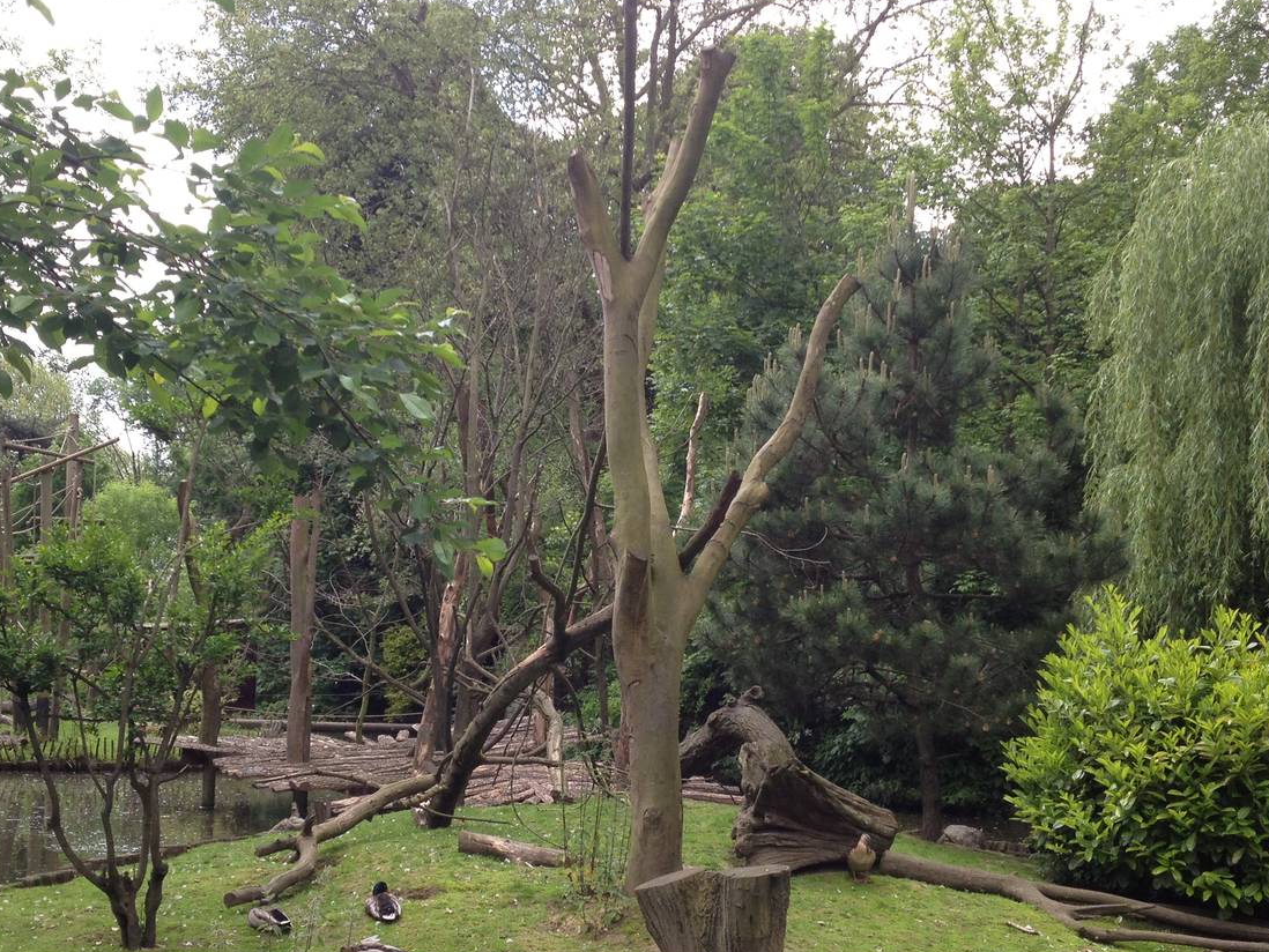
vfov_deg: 28.5
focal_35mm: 51
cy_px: 585
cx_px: 584
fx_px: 1870
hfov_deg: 37.5
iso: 50
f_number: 2.4
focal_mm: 4.28
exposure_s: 1/391
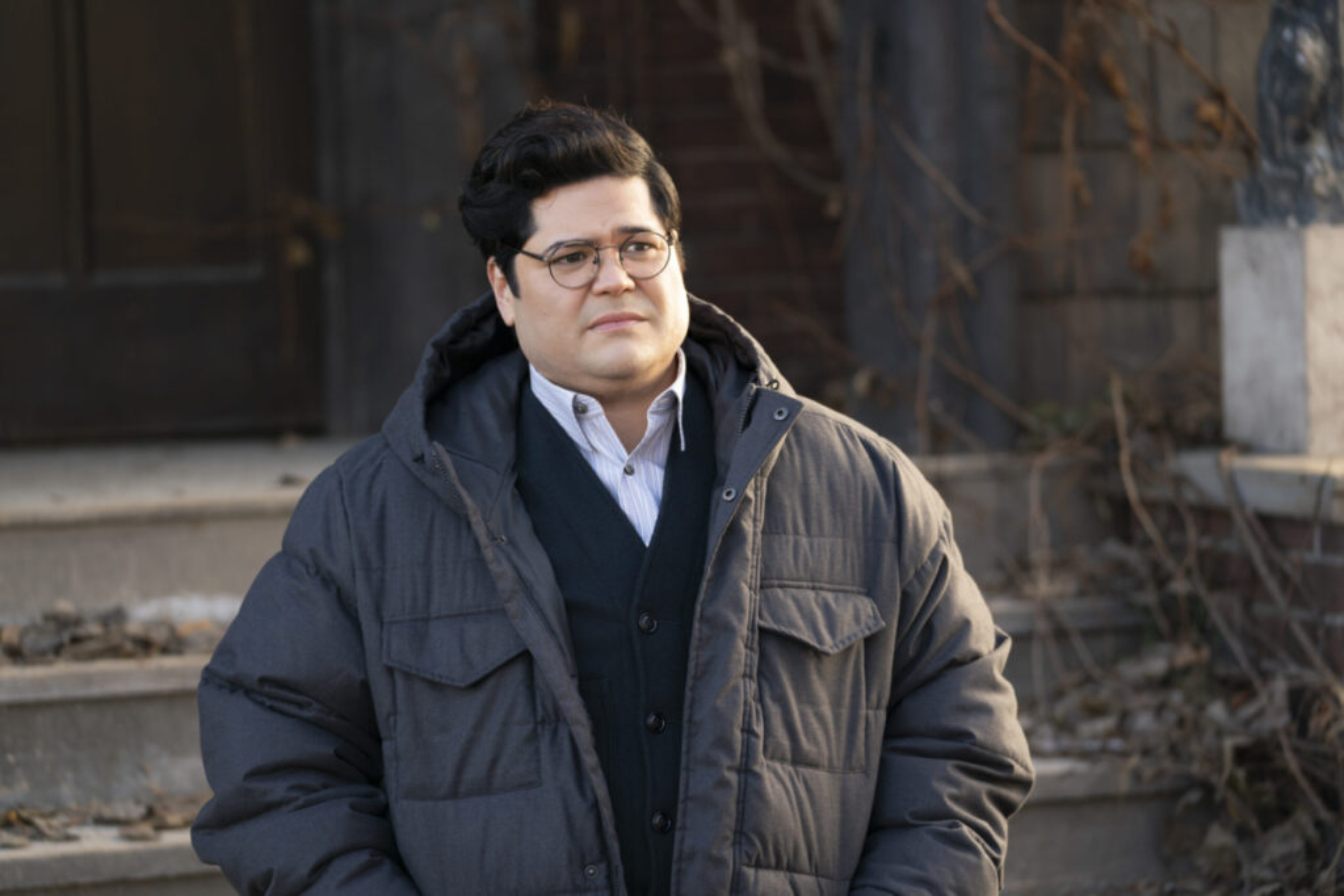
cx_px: 672
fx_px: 4032
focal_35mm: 108
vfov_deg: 12.7
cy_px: 448
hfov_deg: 18.9
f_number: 2.8
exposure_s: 1/400
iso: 250
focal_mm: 108
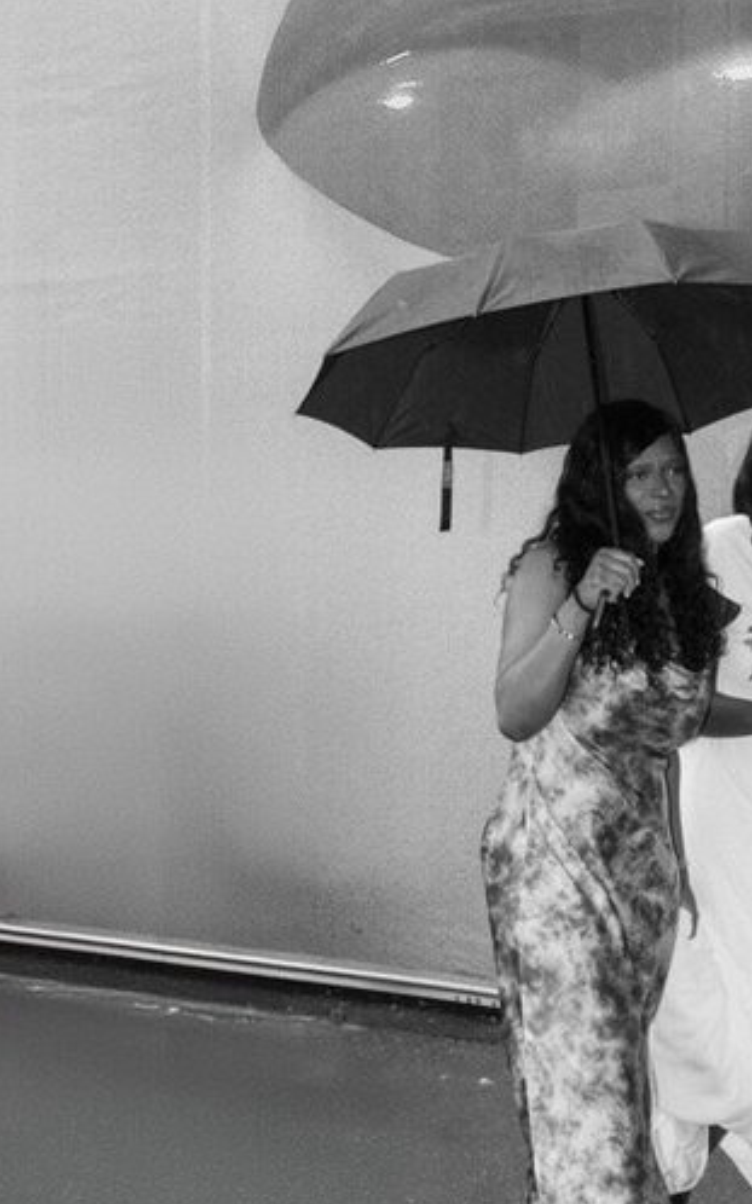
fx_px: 2822
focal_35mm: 86
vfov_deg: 23.9
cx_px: 948
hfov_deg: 14.6
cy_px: 343
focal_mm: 35
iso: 200
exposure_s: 1/200
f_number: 4.5
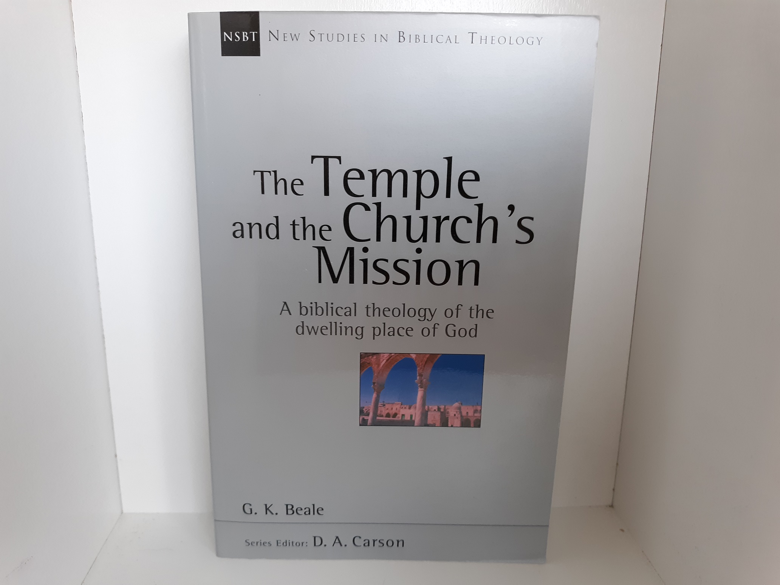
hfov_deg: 63.4
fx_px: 631
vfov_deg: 49.7
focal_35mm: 28
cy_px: 292
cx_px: 390
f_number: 1.7
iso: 100
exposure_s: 1/40
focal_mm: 3.7
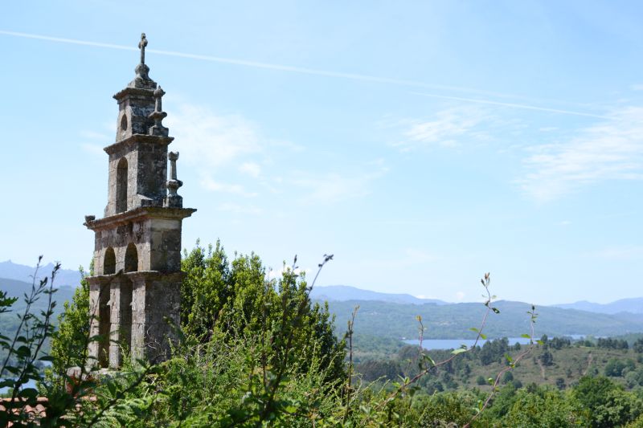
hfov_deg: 37.9
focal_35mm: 52
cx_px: 322
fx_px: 937
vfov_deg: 25.7
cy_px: 214
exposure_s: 1/500
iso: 100
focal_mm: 35
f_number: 4.5
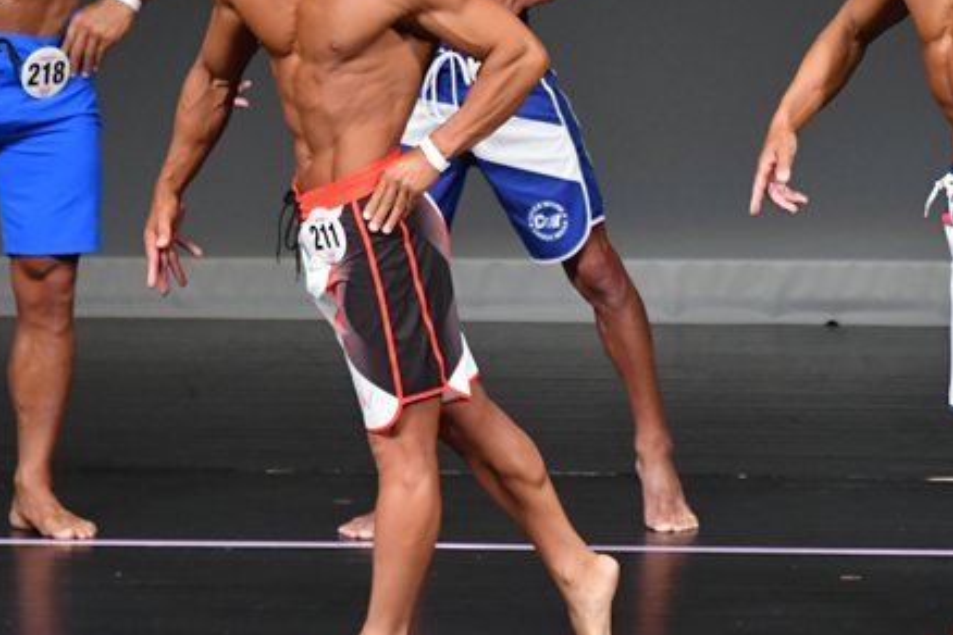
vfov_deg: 2.1
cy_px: 222
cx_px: 654
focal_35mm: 663
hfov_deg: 3.1
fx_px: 17550
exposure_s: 1/400
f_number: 5.6
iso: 4000
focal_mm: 250
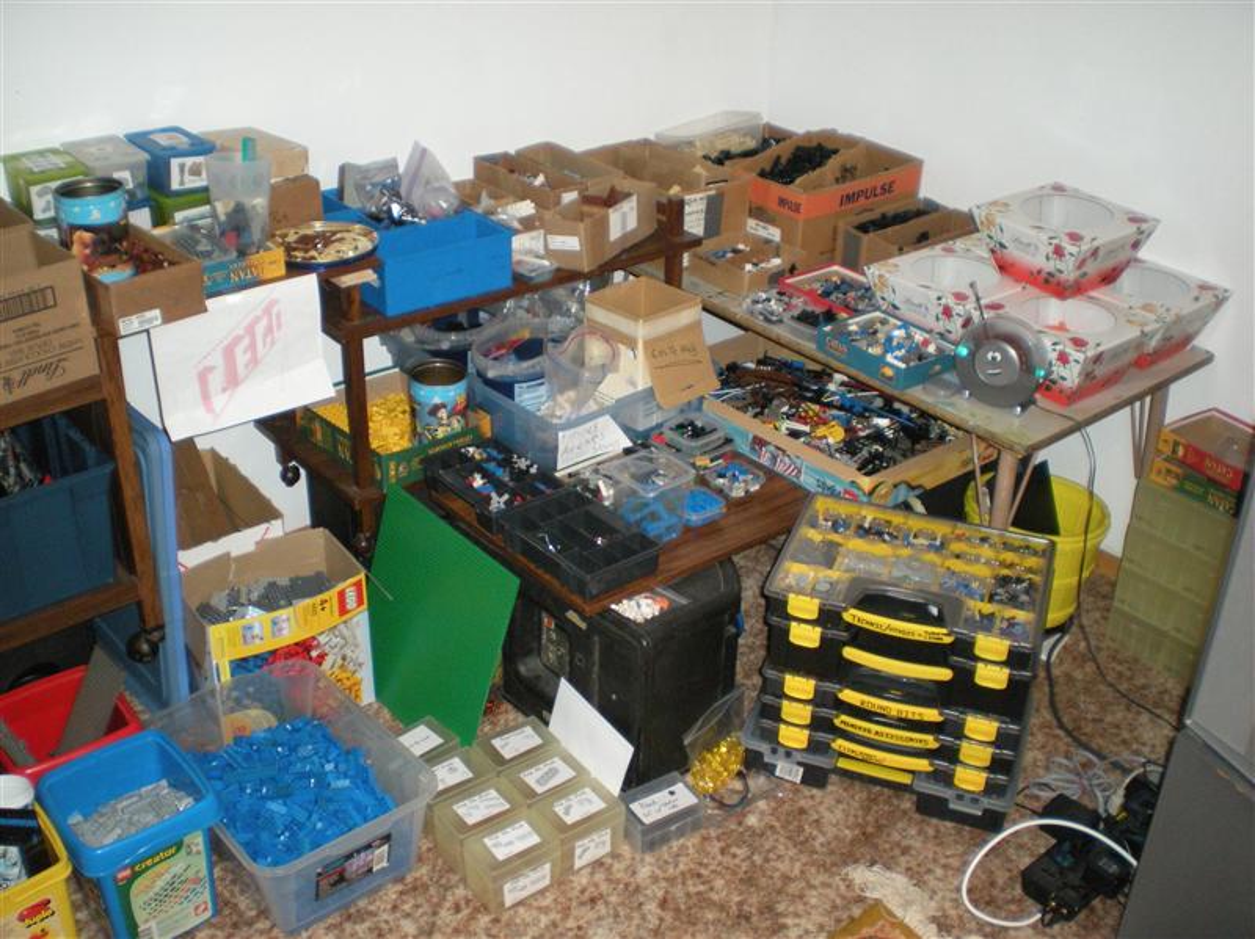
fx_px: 1377
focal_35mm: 38
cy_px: 470
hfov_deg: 49.0
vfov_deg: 37.7
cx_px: 628
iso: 264
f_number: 3.1
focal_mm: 6.3
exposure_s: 1/60
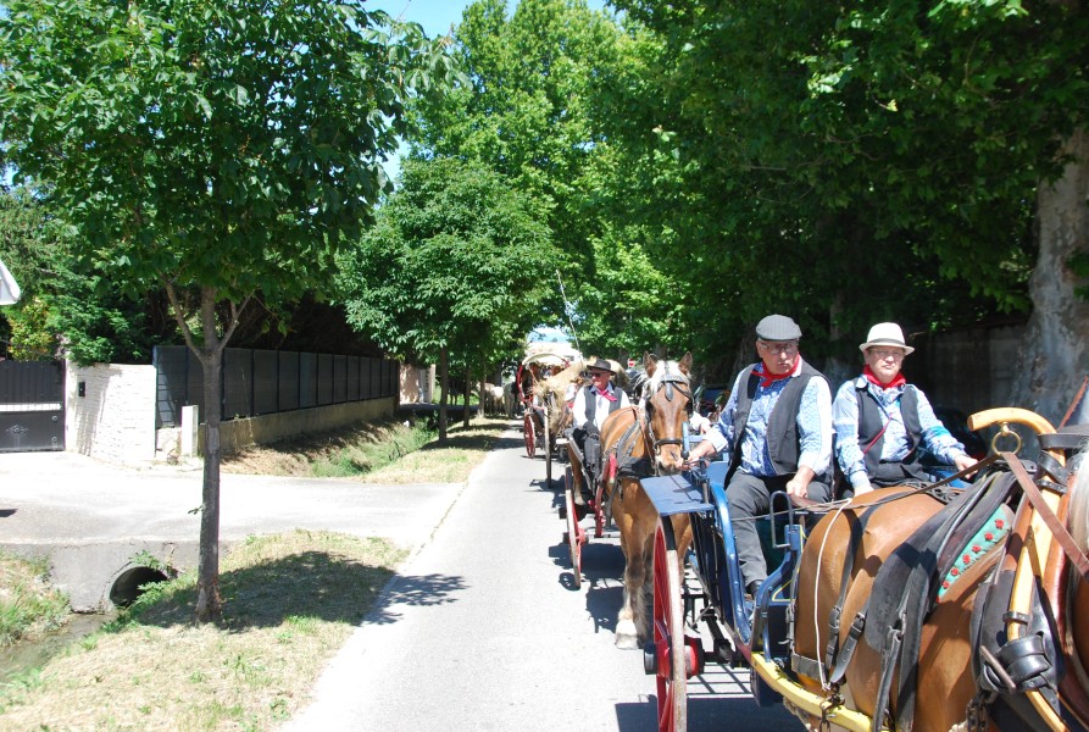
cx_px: 544
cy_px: 366
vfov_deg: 34.4
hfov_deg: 49.4
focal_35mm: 39
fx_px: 1183
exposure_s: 1/320
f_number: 9
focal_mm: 26
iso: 400
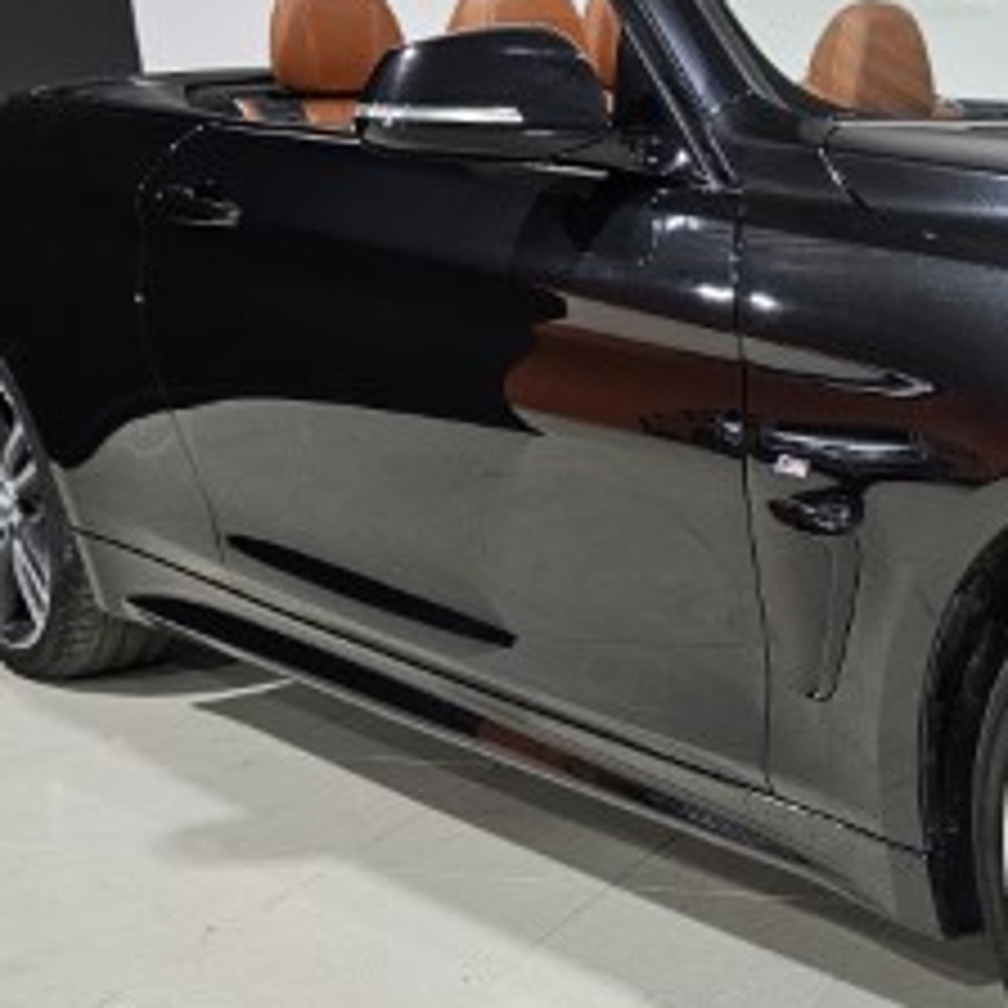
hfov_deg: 26.0
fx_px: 1911
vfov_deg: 29.5
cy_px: 554
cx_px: 1251
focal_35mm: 58
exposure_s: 1/100
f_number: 1.7
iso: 160
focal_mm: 6.3
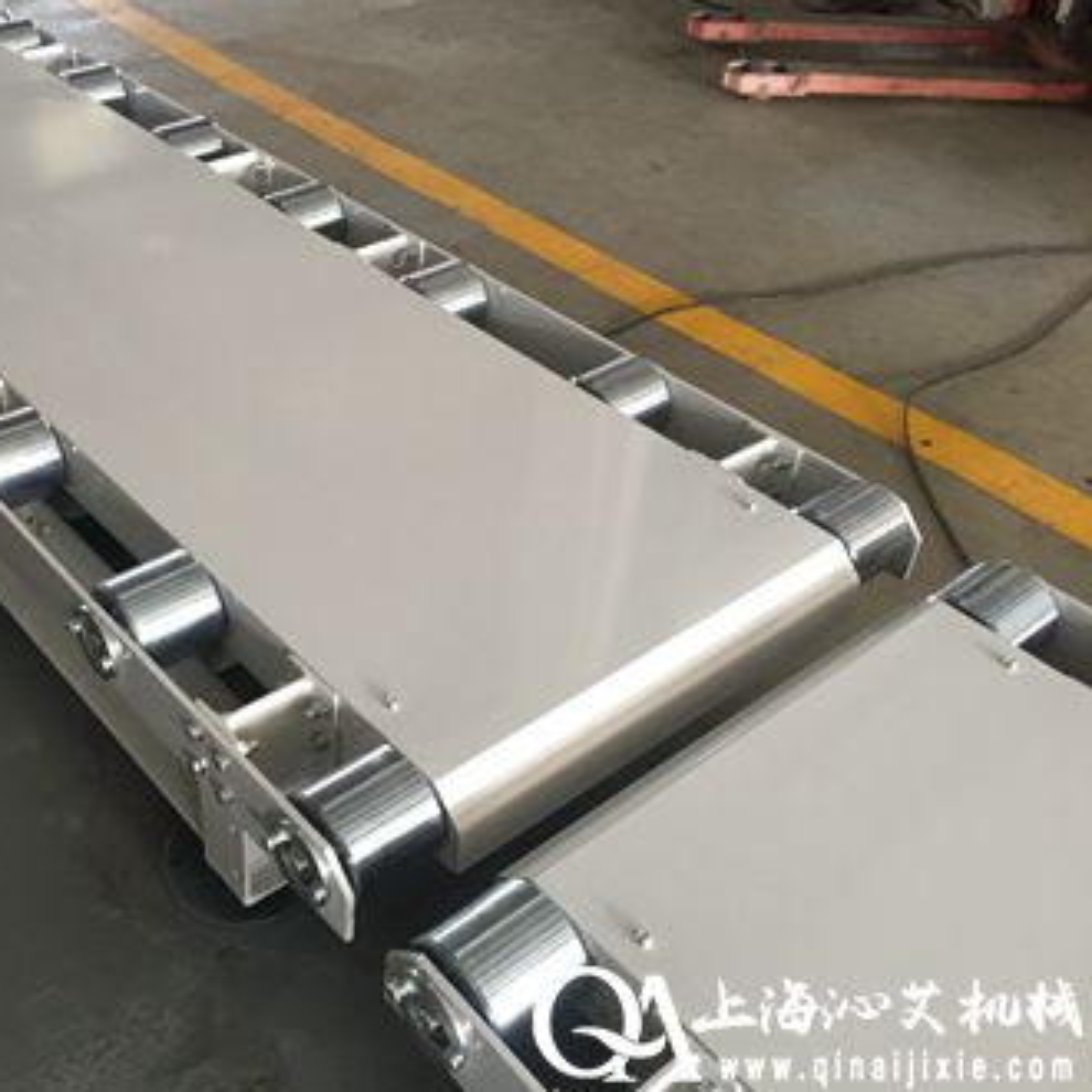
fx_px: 1249
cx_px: 357
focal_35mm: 35
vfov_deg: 47.2
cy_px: 556
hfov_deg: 46.4
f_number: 2.2
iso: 200
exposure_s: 1/30
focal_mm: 4.15
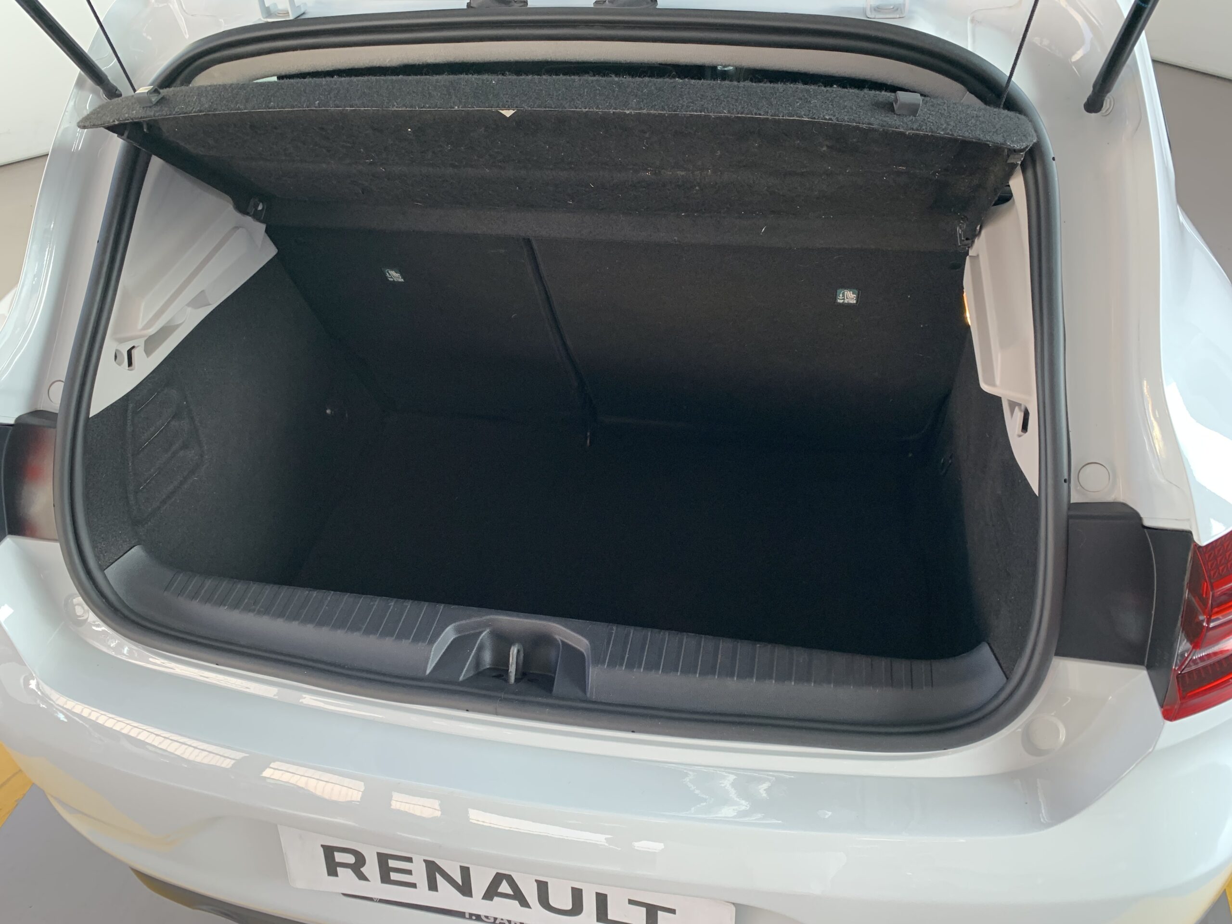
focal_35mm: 26
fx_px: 925
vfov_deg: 53.1
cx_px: 616
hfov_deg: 67.3
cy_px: 462
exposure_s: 1/97
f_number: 1.8
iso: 100
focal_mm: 4.25
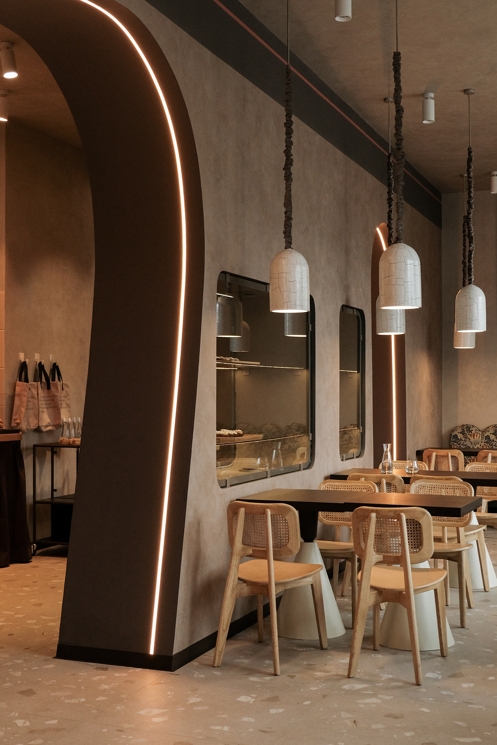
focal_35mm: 44
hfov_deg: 30.5
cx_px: 231
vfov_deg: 44.5
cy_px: 366
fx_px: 911
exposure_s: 1/250
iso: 1000
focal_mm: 24.3
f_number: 3.2
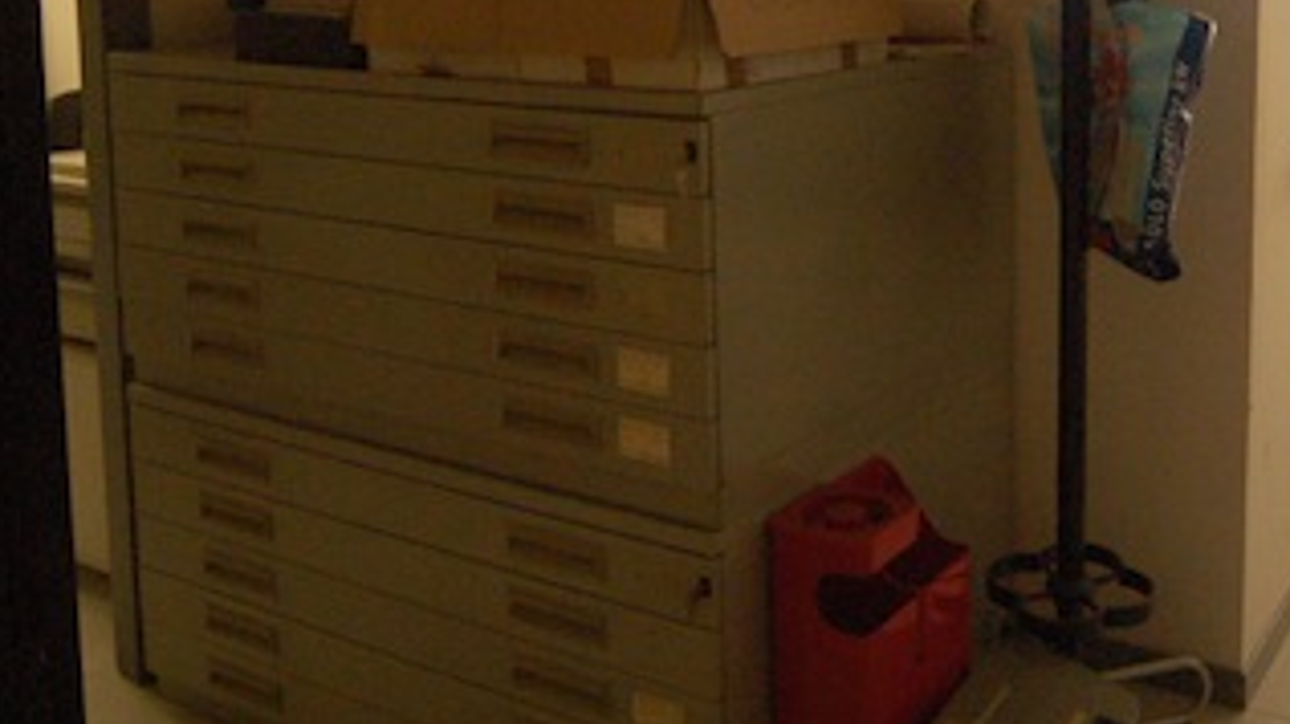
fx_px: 1299
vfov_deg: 29.5
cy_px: 37
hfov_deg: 50.9
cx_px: 948
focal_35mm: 38
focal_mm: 12
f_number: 4.5
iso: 1600
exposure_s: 1/60
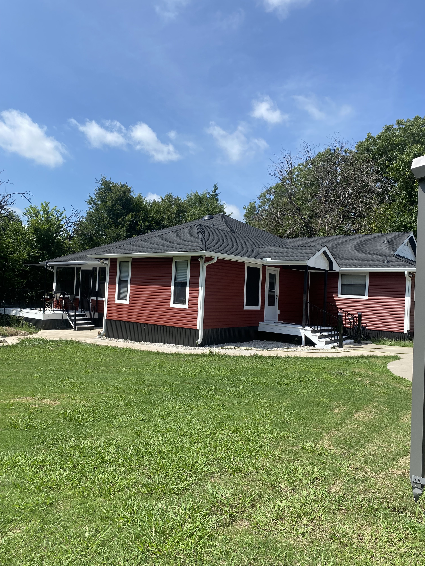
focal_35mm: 26
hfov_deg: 53.1
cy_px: 283
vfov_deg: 67.3
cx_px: 212
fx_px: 426
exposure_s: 1/2625
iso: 32
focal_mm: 4.25
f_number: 1.8
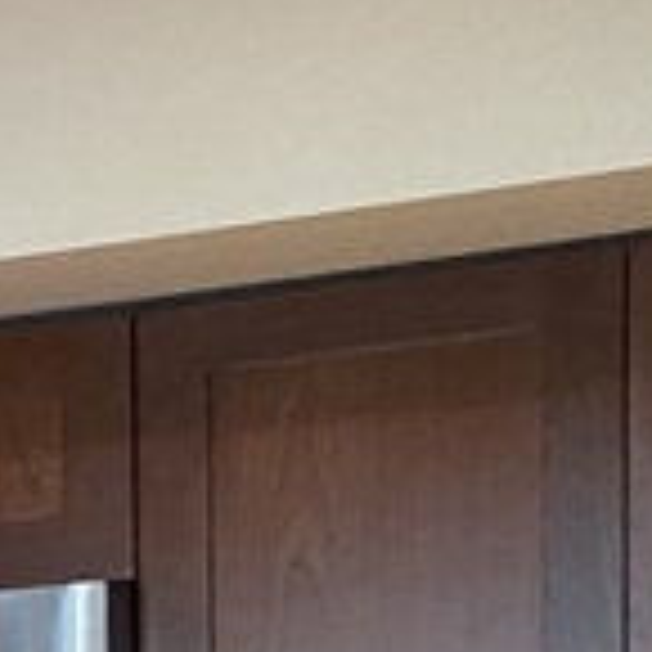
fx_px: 3452
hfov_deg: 9.3
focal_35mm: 162
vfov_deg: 10.0
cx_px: -1084
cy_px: 1317
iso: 320
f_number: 1.8
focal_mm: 4.25
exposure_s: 1/60
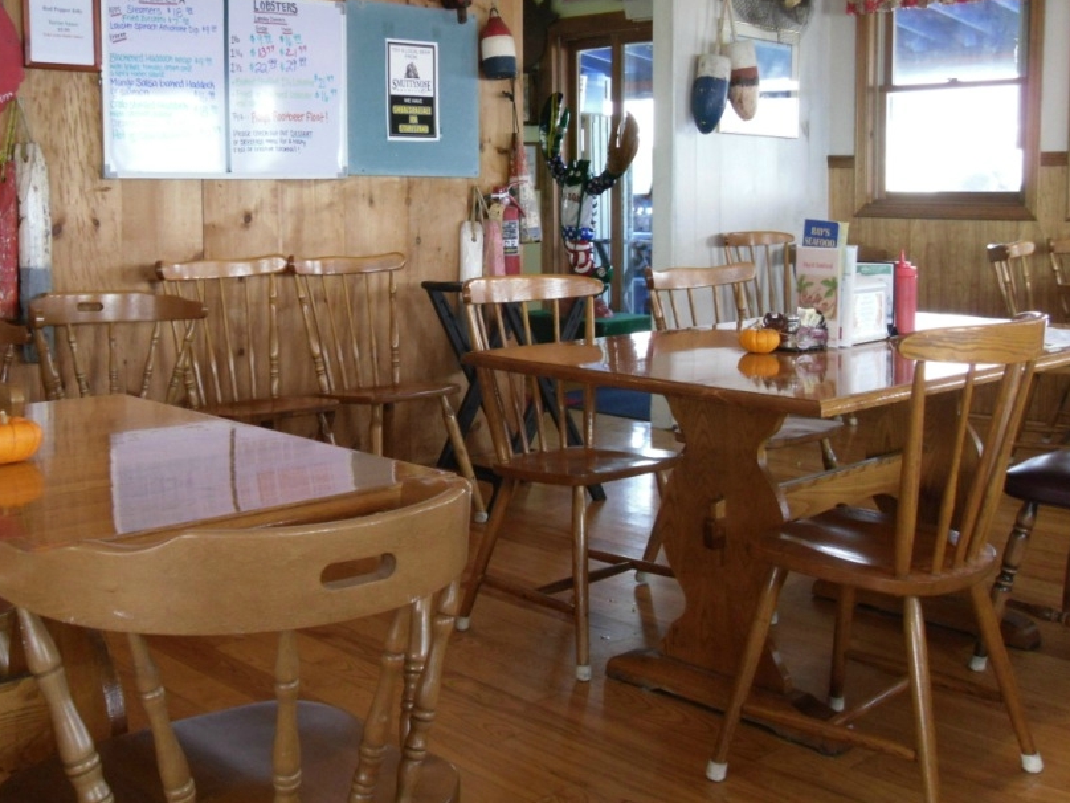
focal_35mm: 57
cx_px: 483
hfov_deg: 33.8
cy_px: 347
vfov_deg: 25.6
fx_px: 1762
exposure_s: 1/45
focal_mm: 6.3
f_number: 3.5
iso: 400
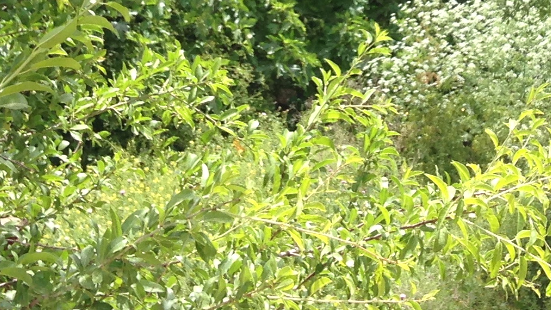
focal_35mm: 127
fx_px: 1856
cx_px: 547
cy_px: -266
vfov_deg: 9.1
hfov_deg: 16.5
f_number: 2.4
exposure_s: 1/602
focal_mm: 4.12
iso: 50
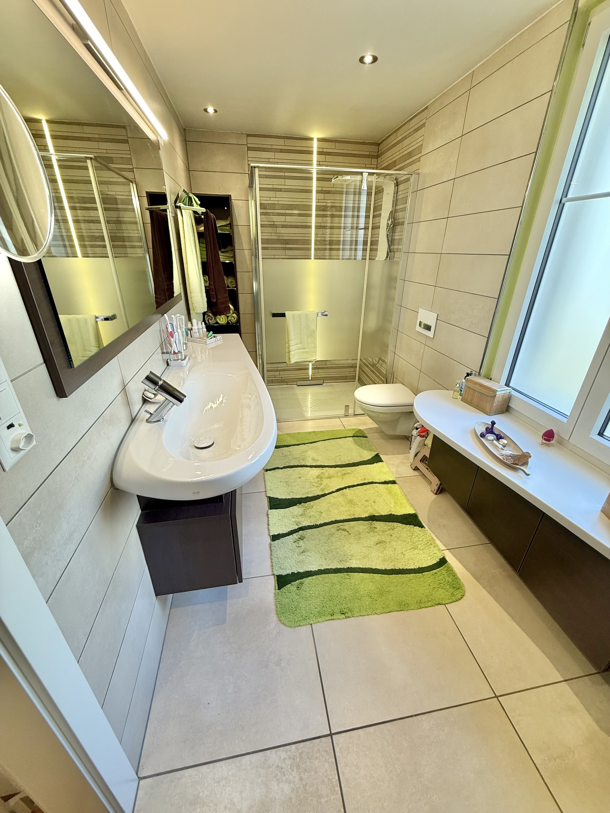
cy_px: 406
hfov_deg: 85.7
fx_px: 329
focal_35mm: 14
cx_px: 305
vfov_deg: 102.1
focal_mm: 2.22
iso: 125
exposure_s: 1/98
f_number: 2.2
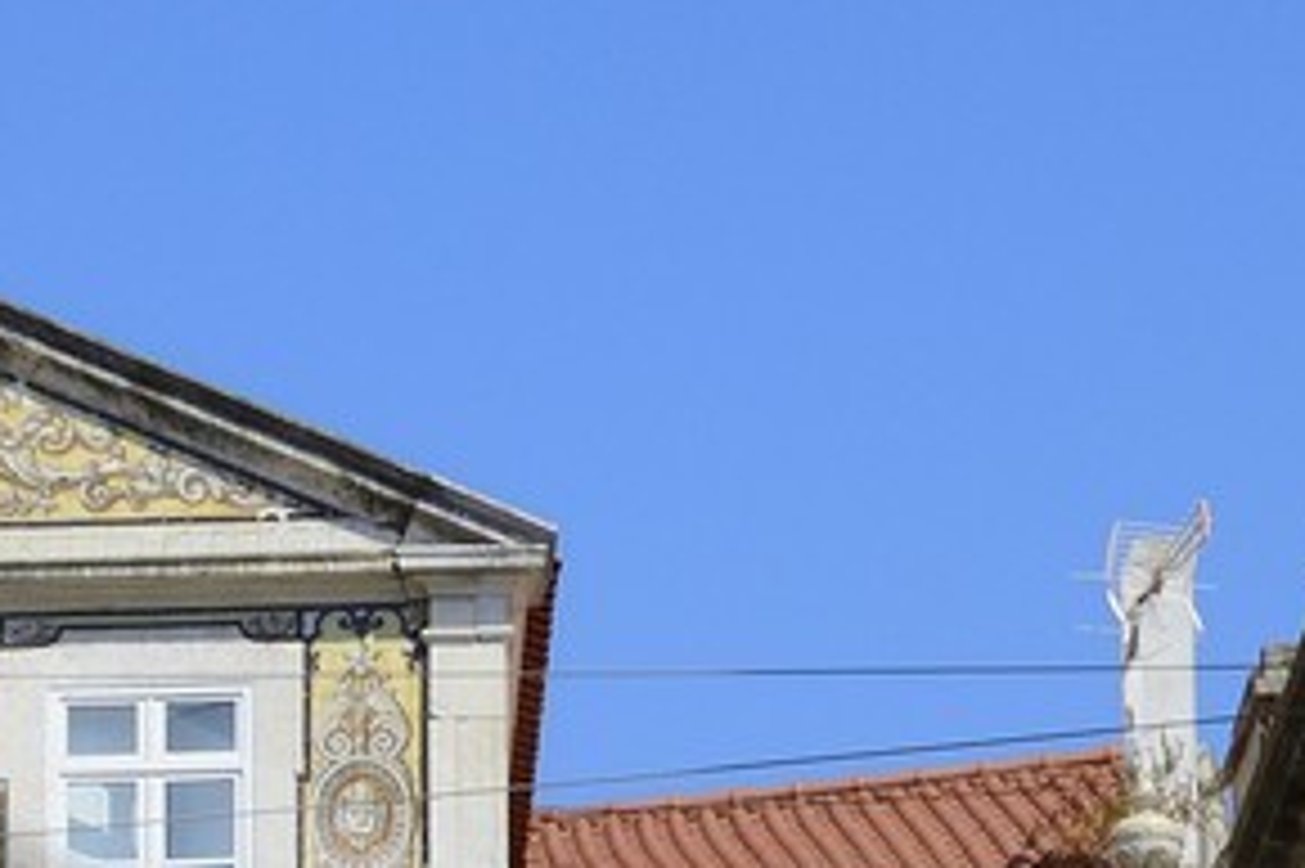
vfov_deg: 6.6
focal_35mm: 193
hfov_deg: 10.3
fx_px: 6992
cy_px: 2375
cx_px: -684
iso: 200
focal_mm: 35
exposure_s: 1/250
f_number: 13
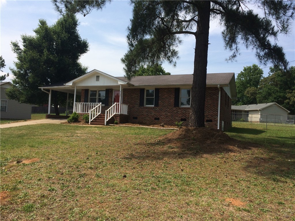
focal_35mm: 29
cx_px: 148
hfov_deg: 61.7
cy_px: 110
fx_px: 247
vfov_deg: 48.2
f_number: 2.2
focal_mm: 4.15
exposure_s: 1/2415
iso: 32
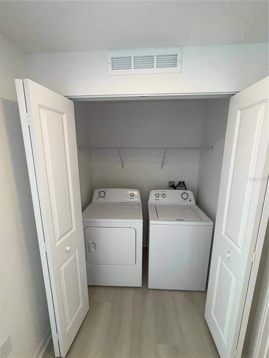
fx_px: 145
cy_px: 179
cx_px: 134
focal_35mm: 14
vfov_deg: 102.1
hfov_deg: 85.7
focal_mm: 2.22
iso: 100
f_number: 2.2
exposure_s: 1/120
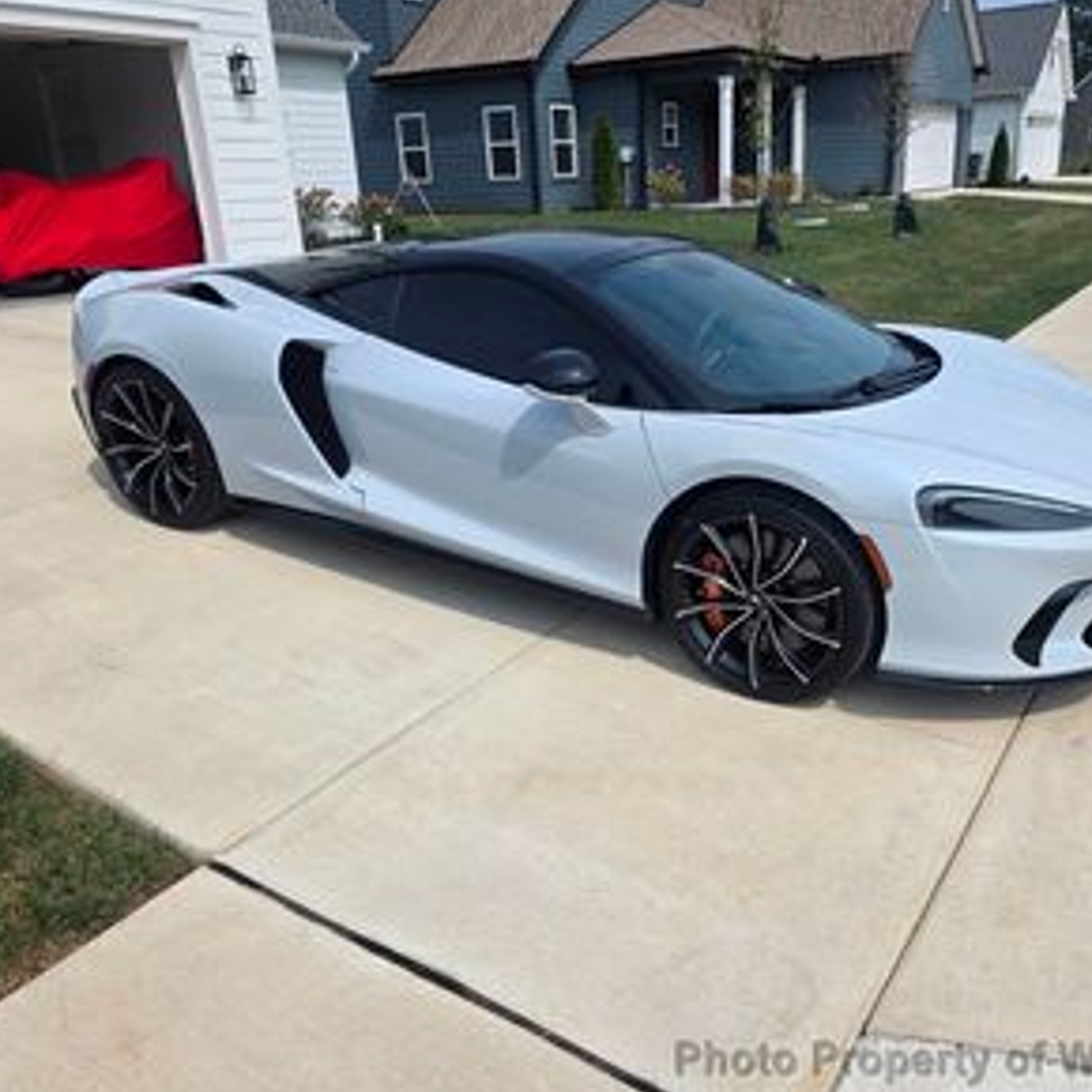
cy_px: 546
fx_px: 999
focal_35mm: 28
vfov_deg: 57.3
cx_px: 640
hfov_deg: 57.0
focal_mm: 6.3
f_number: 1.7
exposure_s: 1/7944
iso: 64
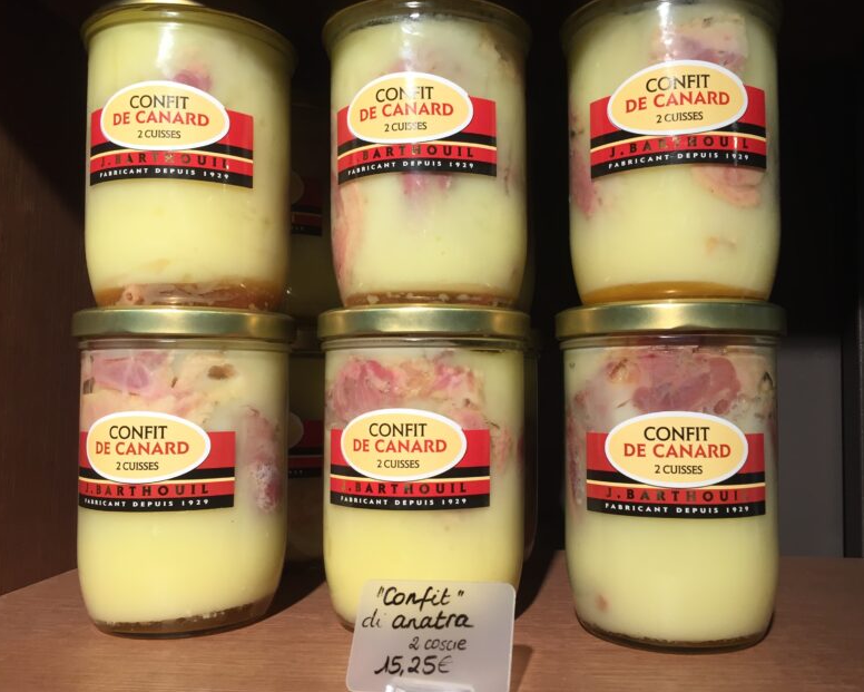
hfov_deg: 57.1
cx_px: 462
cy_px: 353
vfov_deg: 47.1
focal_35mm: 31
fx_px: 793
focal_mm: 4.15
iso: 32
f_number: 2.2
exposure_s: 1/40
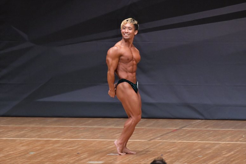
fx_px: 2049
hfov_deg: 6.9
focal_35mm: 300
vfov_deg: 4.6
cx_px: 123
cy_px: 82
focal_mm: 200
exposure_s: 1/400
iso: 6400
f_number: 5.6
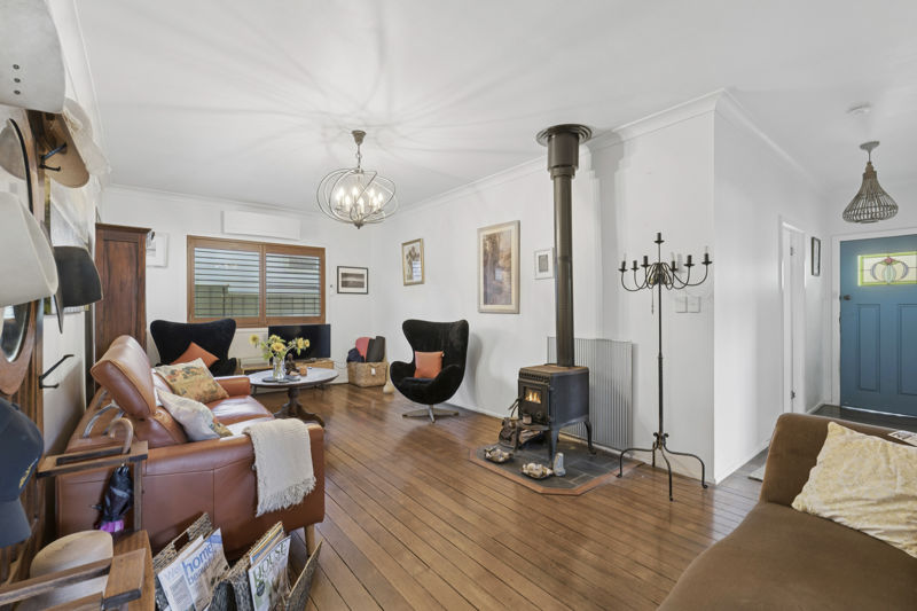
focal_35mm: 16
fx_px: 420
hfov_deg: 95.0
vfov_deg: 72.0
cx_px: 458
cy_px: 306
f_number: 7.1
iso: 800
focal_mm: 16.5
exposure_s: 1/13
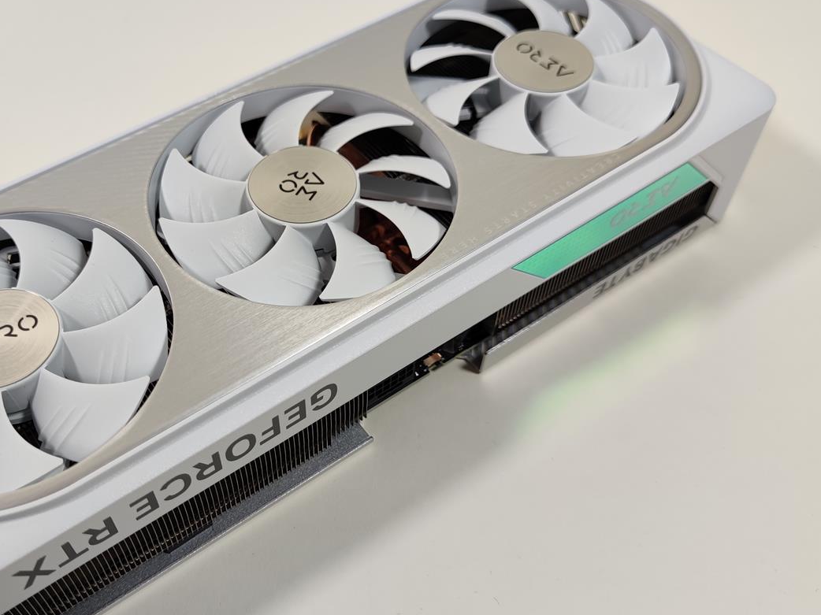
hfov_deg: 51.0
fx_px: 854
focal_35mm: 36
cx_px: 326
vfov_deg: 39.6
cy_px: 333
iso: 68
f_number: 1.85
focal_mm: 6.78
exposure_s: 1/100
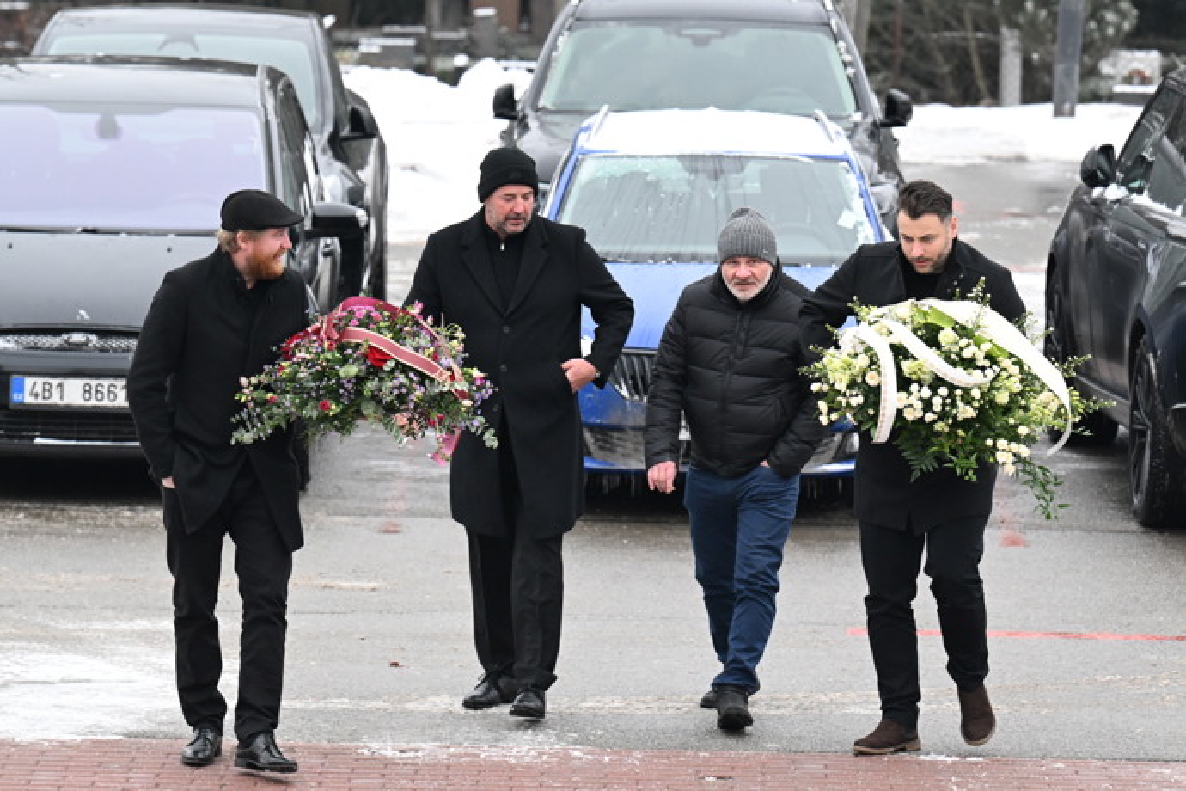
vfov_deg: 5.6
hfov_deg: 8.3
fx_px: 8137
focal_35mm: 247
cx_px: 593
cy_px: 396
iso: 2000
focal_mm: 165
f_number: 5
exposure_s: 1/250
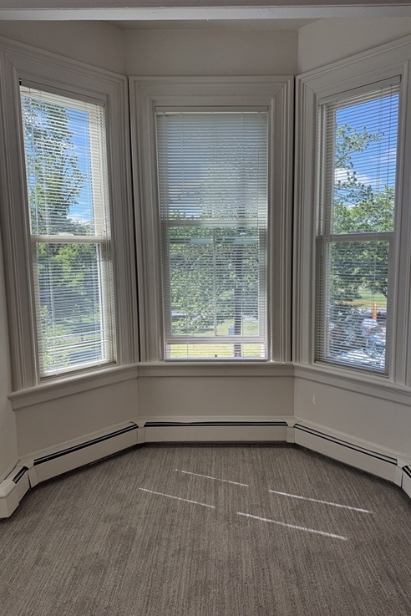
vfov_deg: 69.4
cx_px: 221
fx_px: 445
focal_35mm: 26
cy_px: 308
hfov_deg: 49.6
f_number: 1.78
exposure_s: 1/702
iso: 100
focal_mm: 6.76
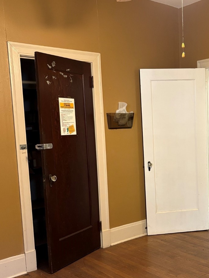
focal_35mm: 44
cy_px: 168
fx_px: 354
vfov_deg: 42.7
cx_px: 157
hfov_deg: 32.3
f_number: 1.6
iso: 250
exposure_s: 1/60
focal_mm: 5.96
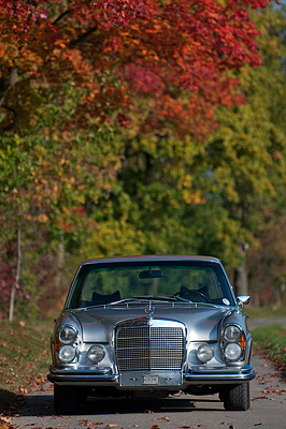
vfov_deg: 6.9
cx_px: 143
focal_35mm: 300
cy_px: 214
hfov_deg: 4.6
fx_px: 3581
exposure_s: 1/1250
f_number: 3.5
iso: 100
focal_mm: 200
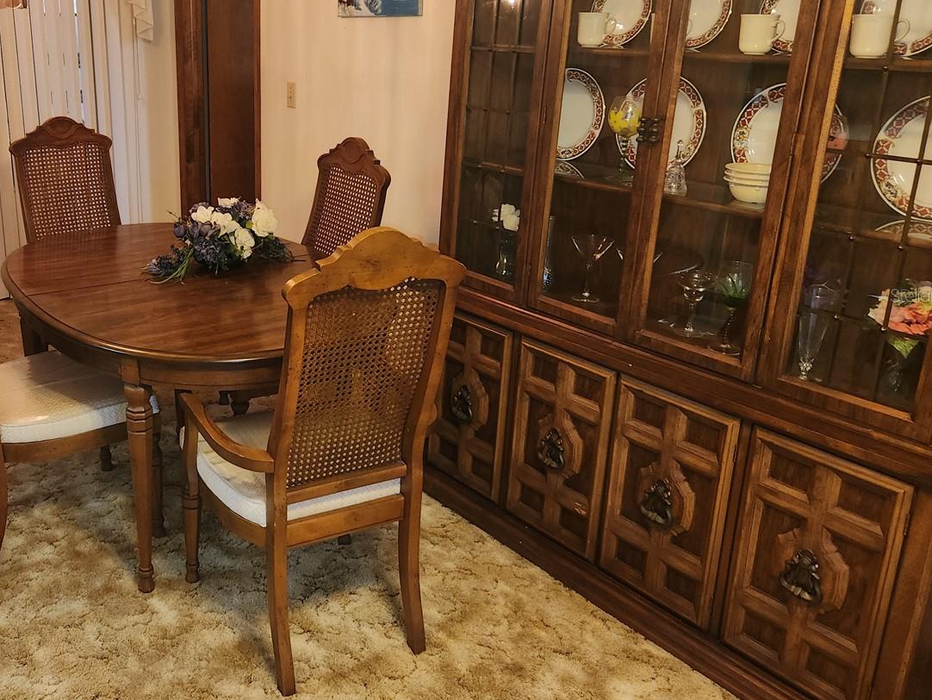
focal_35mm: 34
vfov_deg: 41.7
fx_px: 916
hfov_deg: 52.5
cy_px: 295
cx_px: 283
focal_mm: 5.4
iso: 100
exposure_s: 1/24
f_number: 1.8
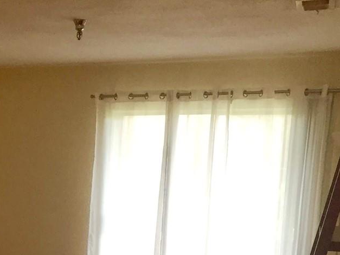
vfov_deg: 19.2
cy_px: 270
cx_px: -49
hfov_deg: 24.3
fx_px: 727
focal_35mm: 74
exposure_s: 1/30
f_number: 2.2
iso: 50
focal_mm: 4.15
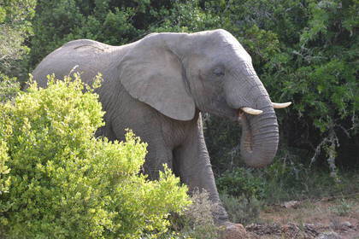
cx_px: 180
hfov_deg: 18.2
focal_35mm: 112
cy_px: 120
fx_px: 1122
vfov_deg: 12.2
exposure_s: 1/125
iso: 280
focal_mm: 75
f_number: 5.6
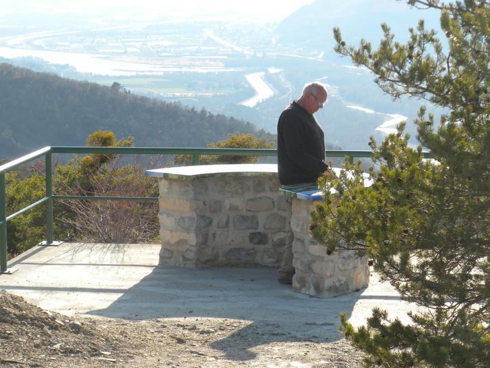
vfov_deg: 11.3
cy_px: 192
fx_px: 1854
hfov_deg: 15.1
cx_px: 239
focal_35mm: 131
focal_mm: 21
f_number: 5.1
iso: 90
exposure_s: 1/265
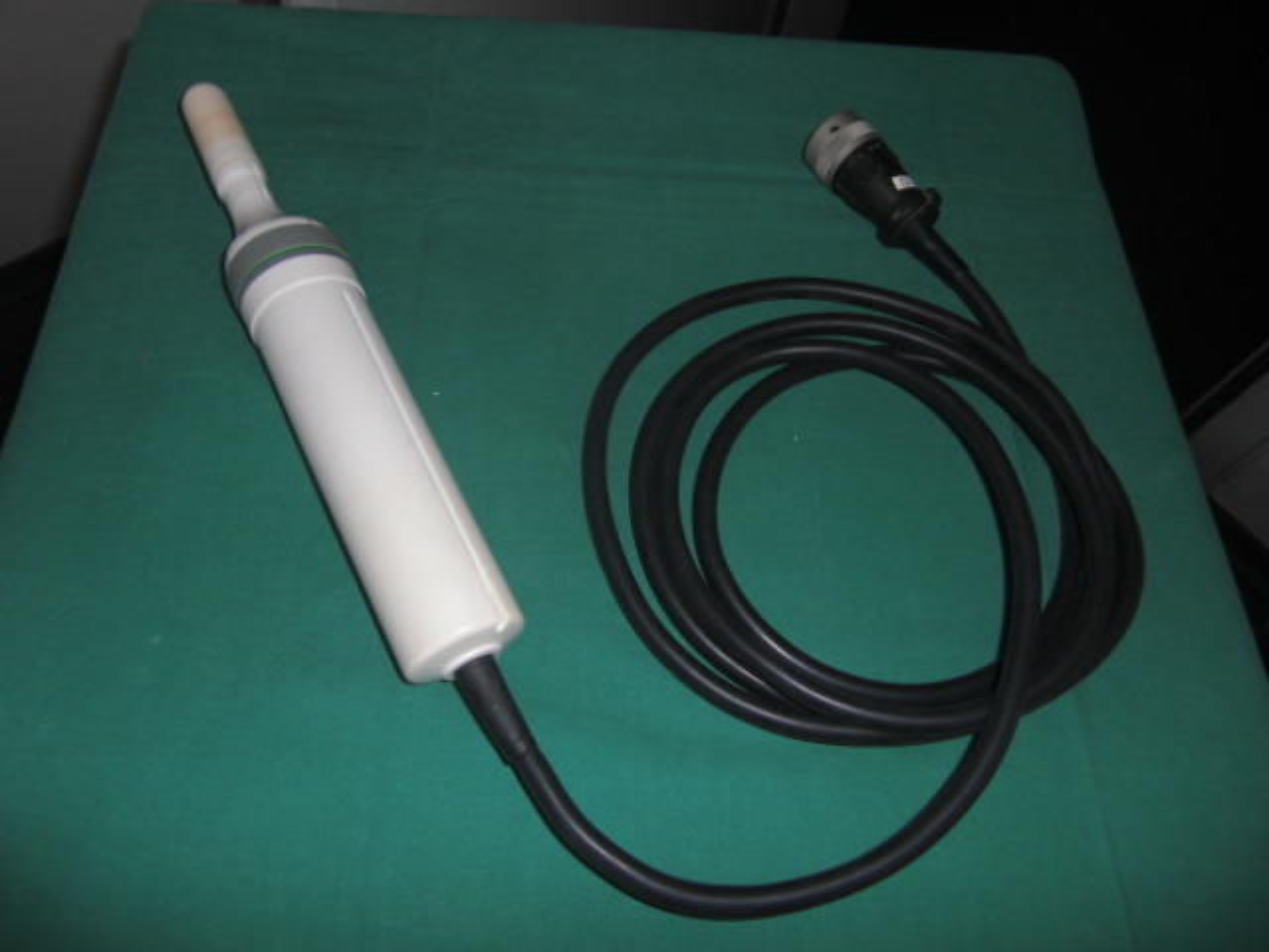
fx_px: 1026
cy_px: 476
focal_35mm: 28
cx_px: 634
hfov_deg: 63.4
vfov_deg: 49.7
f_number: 2.6
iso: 100
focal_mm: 4.9
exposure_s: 1/60
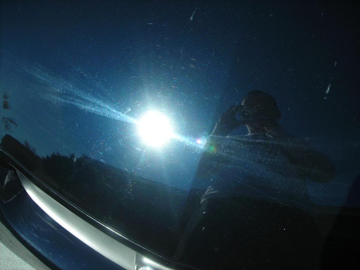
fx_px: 395
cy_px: 135
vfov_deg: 37.7
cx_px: 180
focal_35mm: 38
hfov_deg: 49.0
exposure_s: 1/386
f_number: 3.2
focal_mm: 6.3
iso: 50
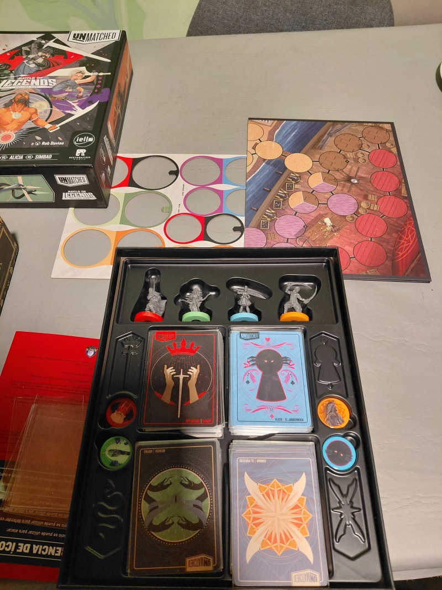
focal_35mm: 25
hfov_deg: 54.9
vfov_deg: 69.4
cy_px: 295
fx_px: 426
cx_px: 221
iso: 320
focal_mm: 4.69
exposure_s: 1/40
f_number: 1.8
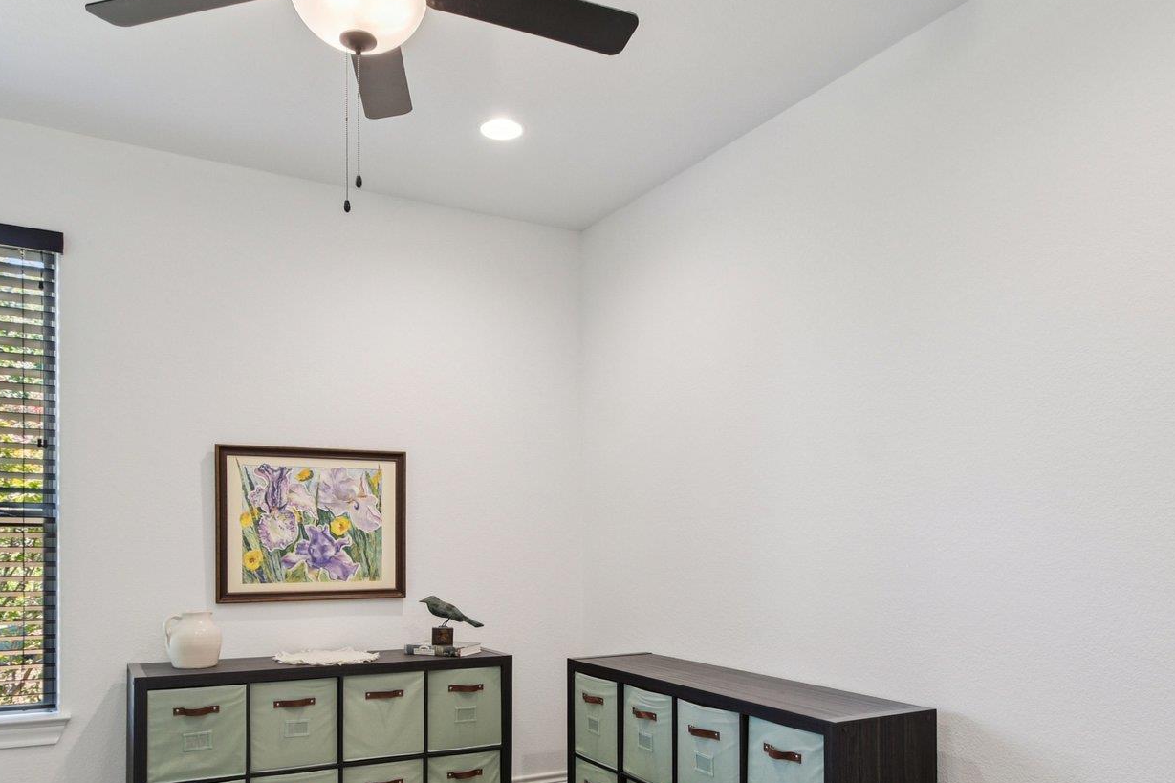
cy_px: 516
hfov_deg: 71.4
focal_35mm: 25
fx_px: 816
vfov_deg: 50.4
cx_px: 538
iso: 400
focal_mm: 10
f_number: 8
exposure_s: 1/8
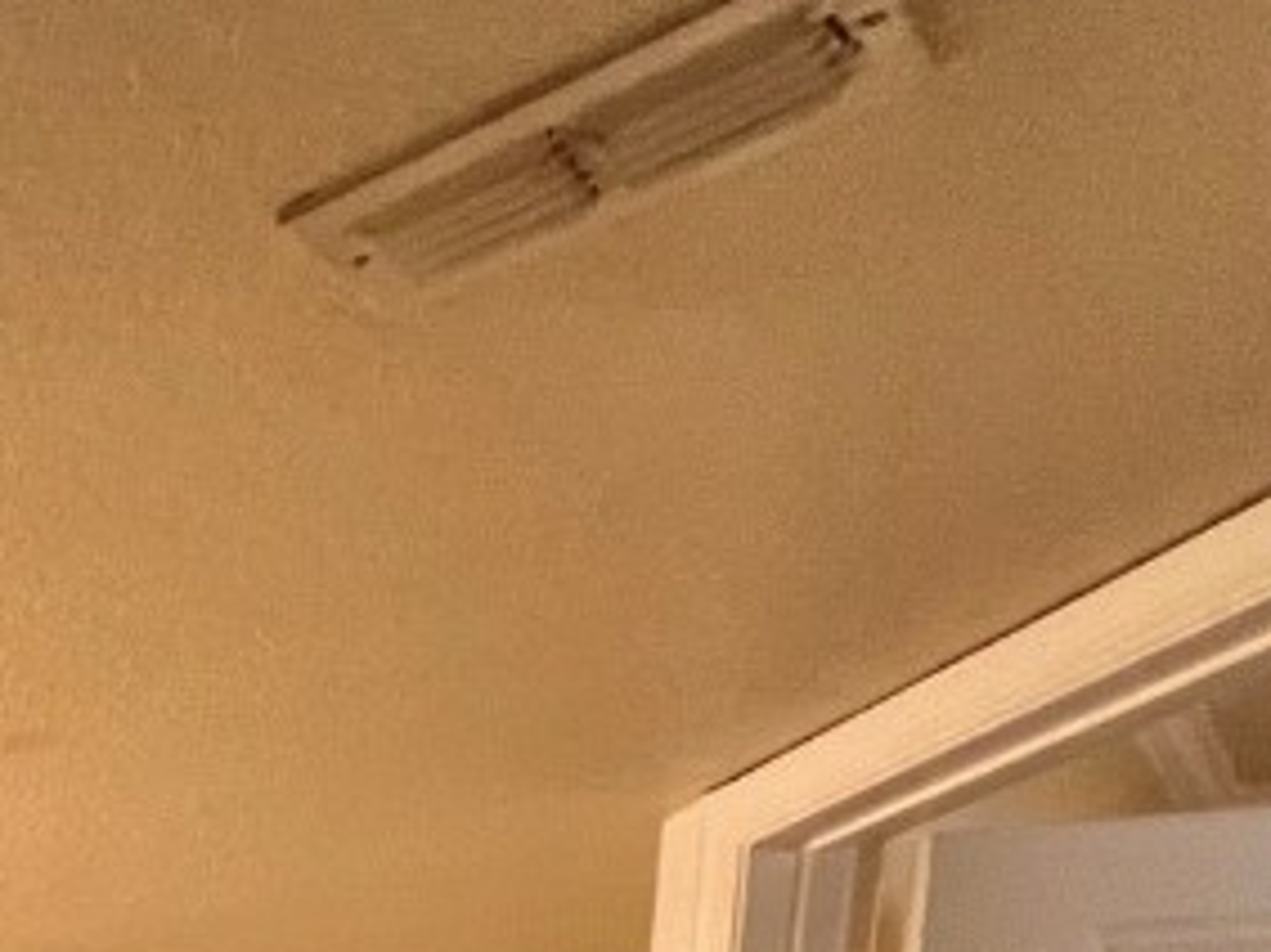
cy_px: 1657
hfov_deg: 26.0
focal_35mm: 47
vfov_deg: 21.6
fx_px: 1725
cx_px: -750
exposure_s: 1/60
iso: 200
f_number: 1.8
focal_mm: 1.57
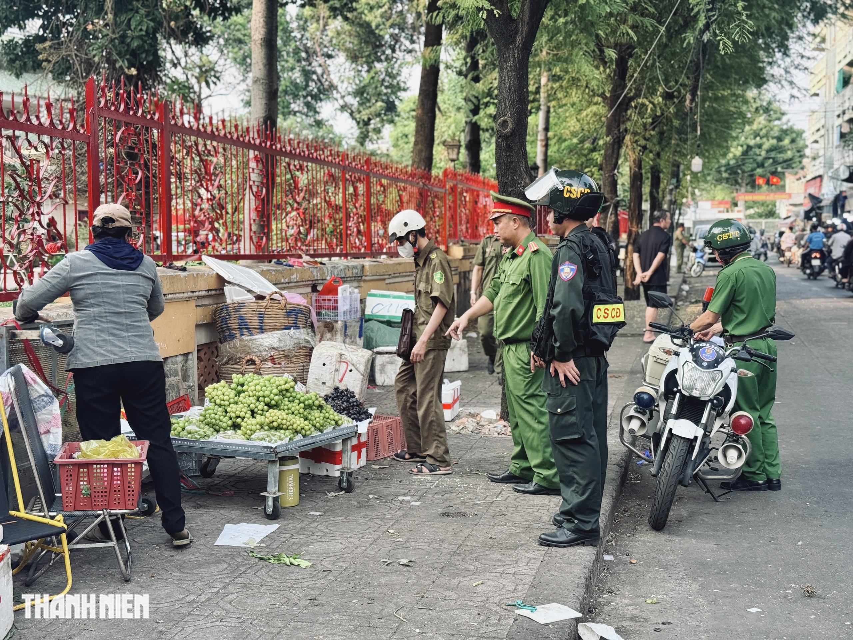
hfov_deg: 39.7
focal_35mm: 48
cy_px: 320
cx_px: 426
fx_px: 1183
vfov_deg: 30.3
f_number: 1.78
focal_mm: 6.76
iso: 100
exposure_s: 1/364
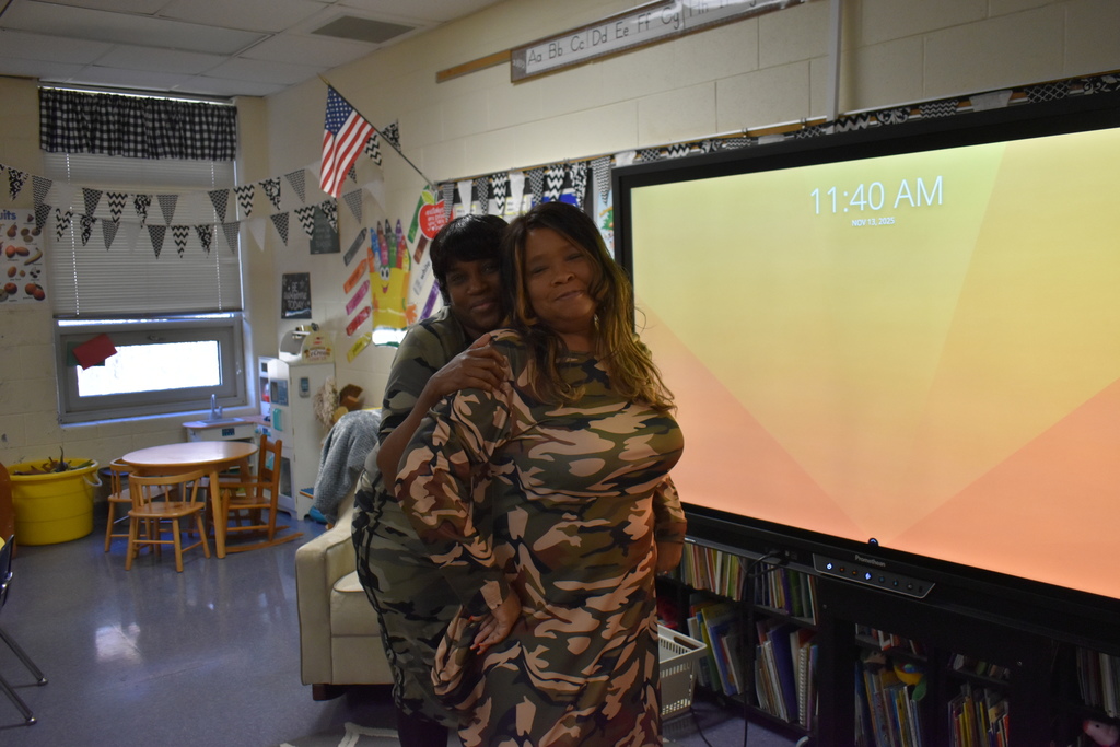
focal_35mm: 30
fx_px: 933
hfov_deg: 61.9
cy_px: 374
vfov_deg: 43.6
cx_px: 560
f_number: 3.8
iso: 1400
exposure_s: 1/125
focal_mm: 20
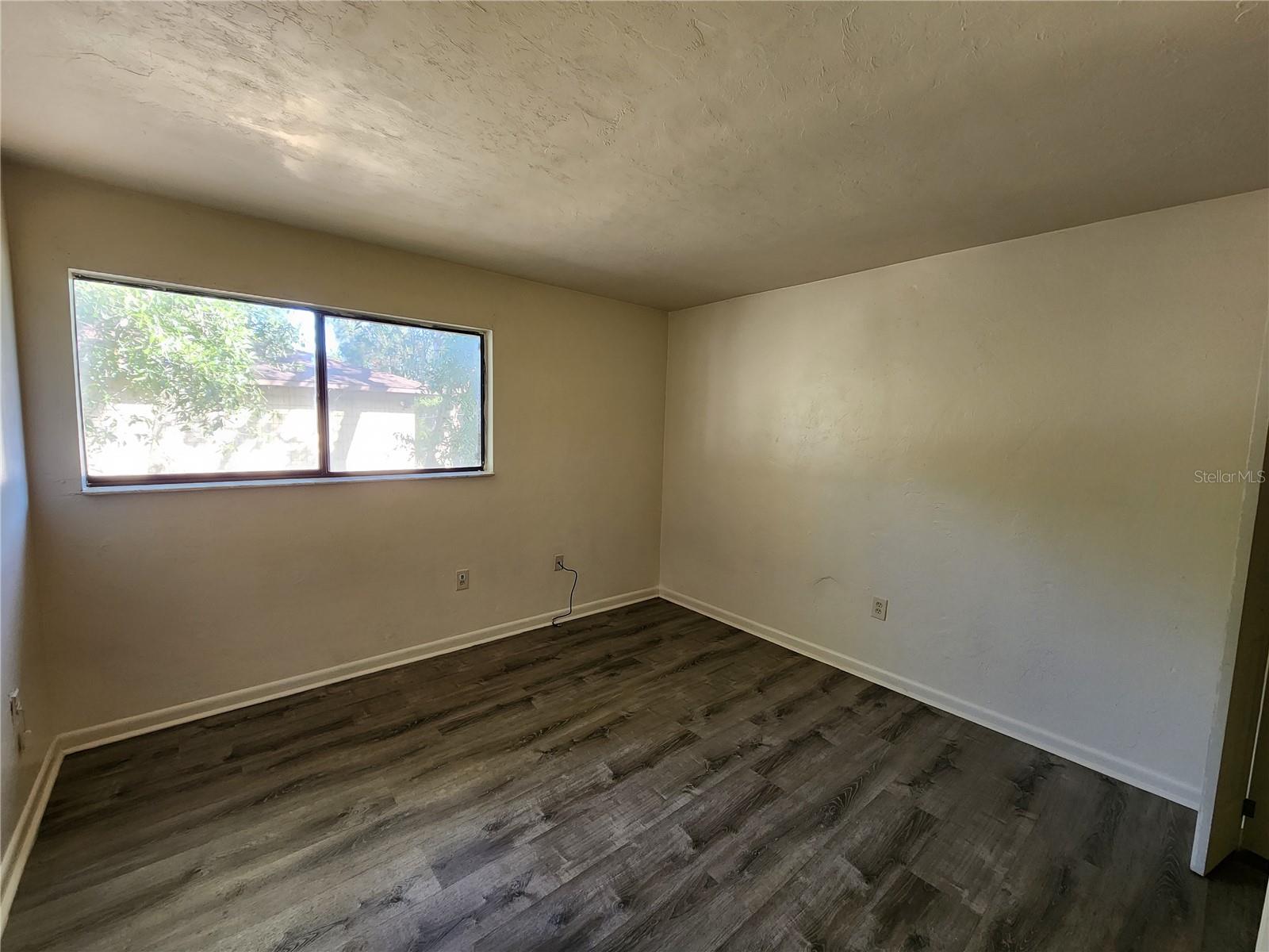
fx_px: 477
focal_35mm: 13
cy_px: 476
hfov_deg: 106.2
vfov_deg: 89.9
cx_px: 634
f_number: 2.2
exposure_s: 1/60
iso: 250
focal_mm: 2.2
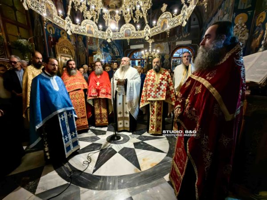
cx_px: 134
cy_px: 100
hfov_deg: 106.2
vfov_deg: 89.9
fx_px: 100
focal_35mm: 13
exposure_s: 1/25
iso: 800
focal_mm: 1.76
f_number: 2.2
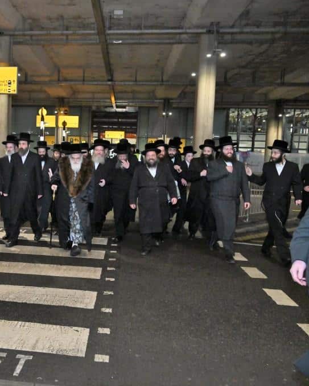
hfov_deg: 41.6
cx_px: 64
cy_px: 193
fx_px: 388
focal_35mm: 34
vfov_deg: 52.8
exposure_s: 1/200
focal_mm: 24
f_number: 4
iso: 1600
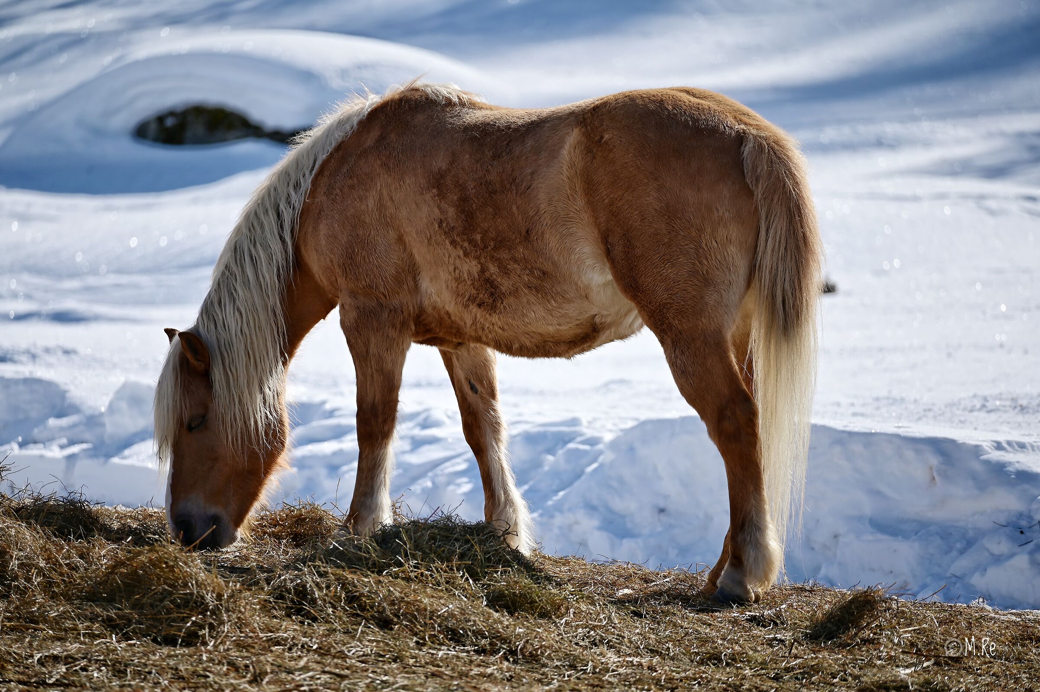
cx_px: 520
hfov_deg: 7.9
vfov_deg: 5.3
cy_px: 346
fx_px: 7506
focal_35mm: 260
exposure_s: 1/800
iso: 100
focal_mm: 260
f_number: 5.6
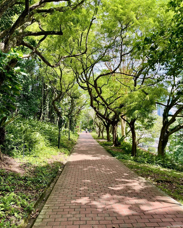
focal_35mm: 28
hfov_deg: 51.5
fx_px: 190
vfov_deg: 62.2
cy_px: 114
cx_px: 90
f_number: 1.6
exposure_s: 1/524
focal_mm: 5.1
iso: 50
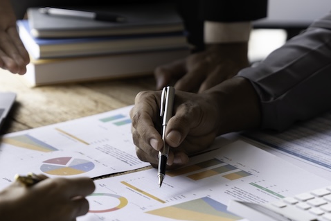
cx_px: 199
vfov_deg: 9.2
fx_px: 1380
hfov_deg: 13.7
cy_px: 120
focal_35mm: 150
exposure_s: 1/200
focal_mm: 70
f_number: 2.8
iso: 100
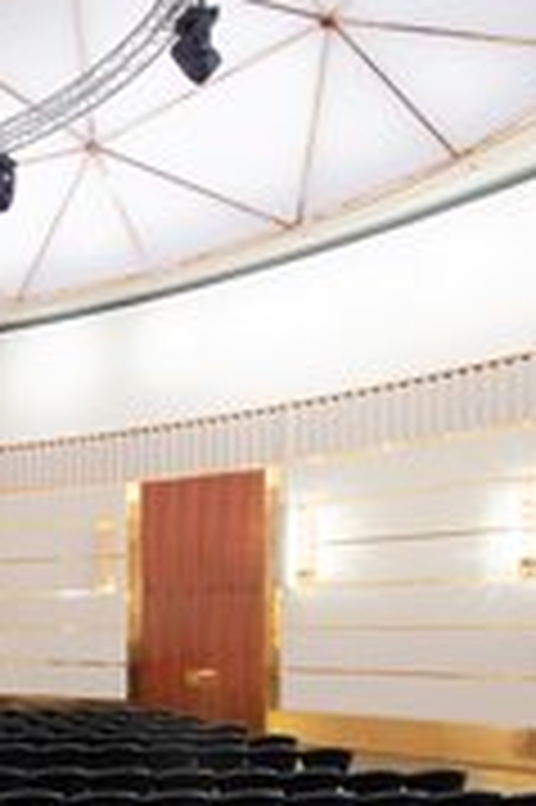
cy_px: 576
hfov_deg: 25.0
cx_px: -234
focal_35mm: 43
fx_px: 962
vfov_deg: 44.4
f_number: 11
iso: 64
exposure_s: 10
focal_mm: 16
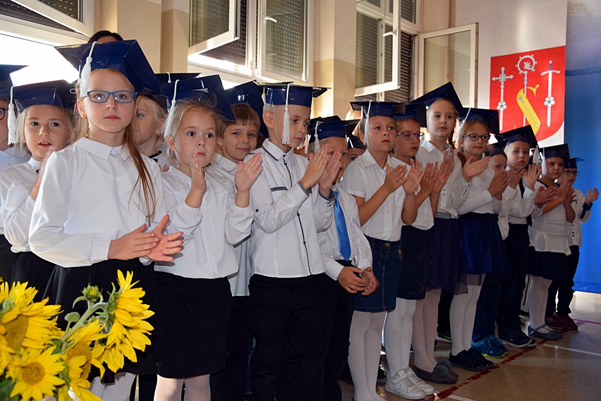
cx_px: 300
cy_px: 200
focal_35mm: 36
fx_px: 601
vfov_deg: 36.9
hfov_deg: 53.1
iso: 800
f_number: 4.5
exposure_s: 1/80
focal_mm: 24
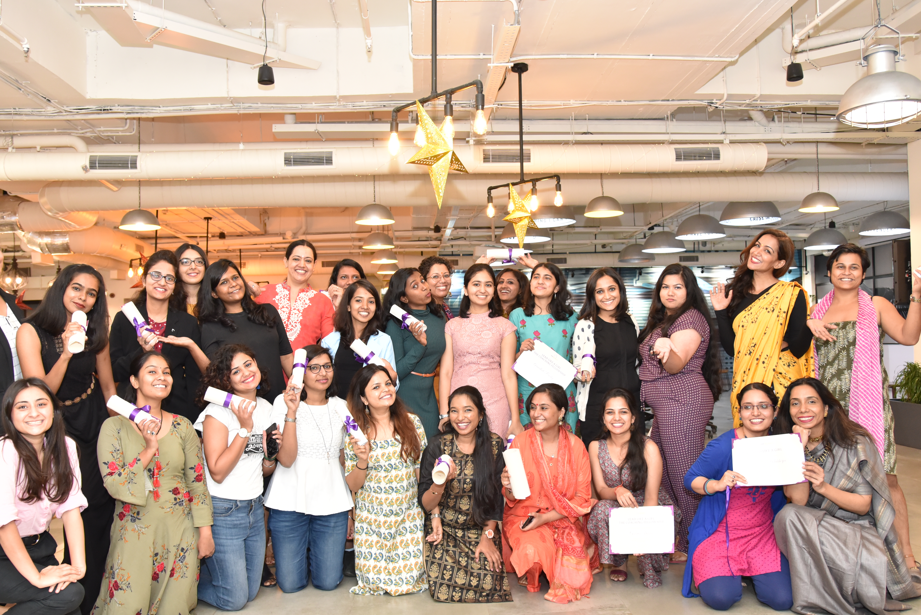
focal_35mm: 29
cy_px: 343
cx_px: 456
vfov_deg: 44.9
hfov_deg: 63.6
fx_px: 742
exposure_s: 1/60
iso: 2000
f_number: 4
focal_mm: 24
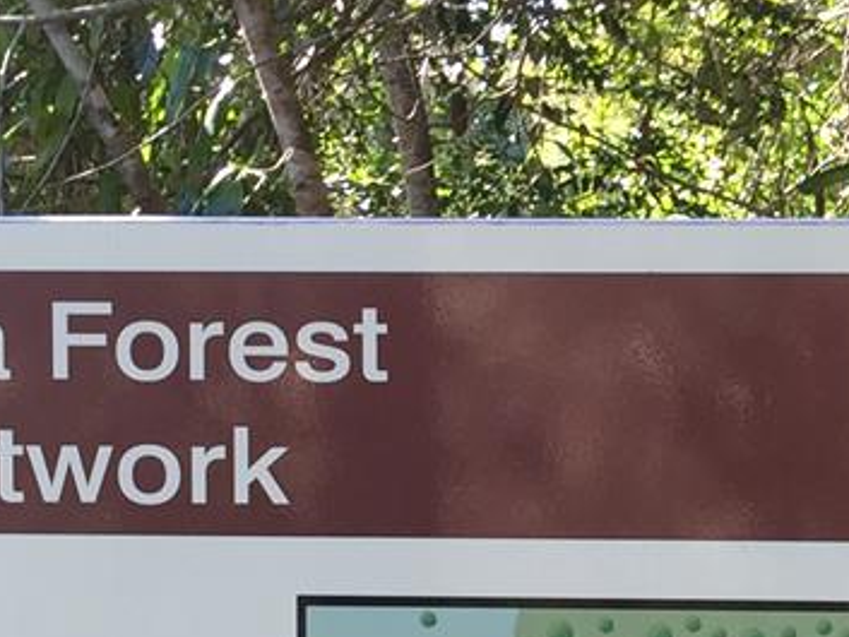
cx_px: 1335
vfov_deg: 11.0
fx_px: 3288
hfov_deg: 13.7
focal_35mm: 134
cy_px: 567
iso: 32
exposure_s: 1/100
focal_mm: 4.15
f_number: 2.2
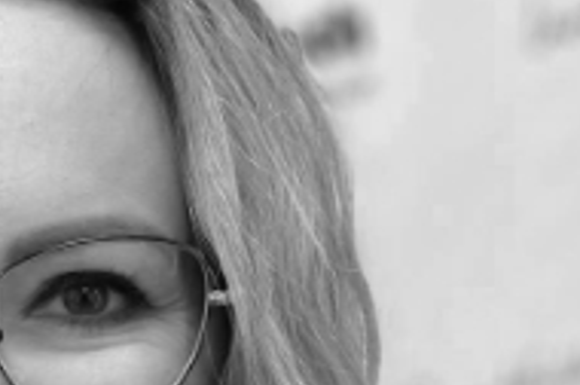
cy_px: 299
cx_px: -49
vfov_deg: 10.8
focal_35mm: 126
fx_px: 2027
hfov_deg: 15.9
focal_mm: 32
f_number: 4.8
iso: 400
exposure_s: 1/80
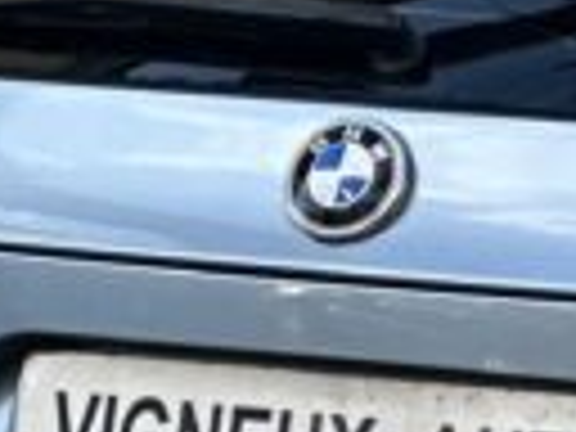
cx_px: 1192
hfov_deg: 4.1
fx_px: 8004
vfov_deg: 3.1
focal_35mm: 481
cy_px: 486
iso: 25
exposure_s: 1/121
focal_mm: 9
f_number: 2.8
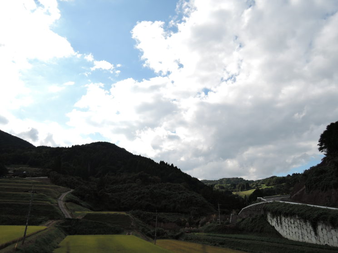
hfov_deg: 71.6
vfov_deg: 56.8
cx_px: 169
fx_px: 234
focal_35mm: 24
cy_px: 126
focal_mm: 5.1
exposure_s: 1/200
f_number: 2.8
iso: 80
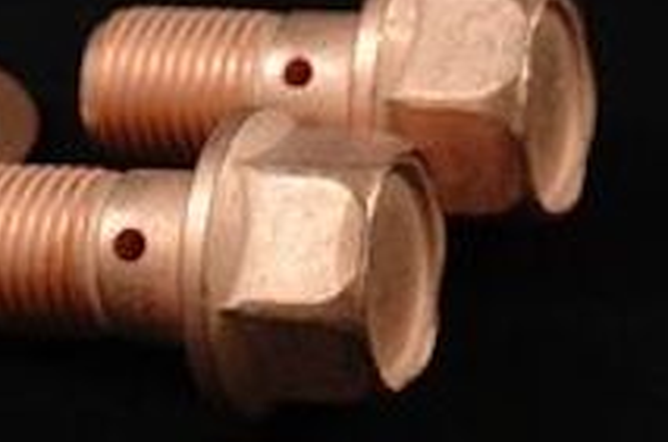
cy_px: 155
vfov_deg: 8.1
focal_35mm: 169
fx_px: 3129
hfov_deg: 12.1
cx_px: 100
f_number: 20
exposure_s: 1/125
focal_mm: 60
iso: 200
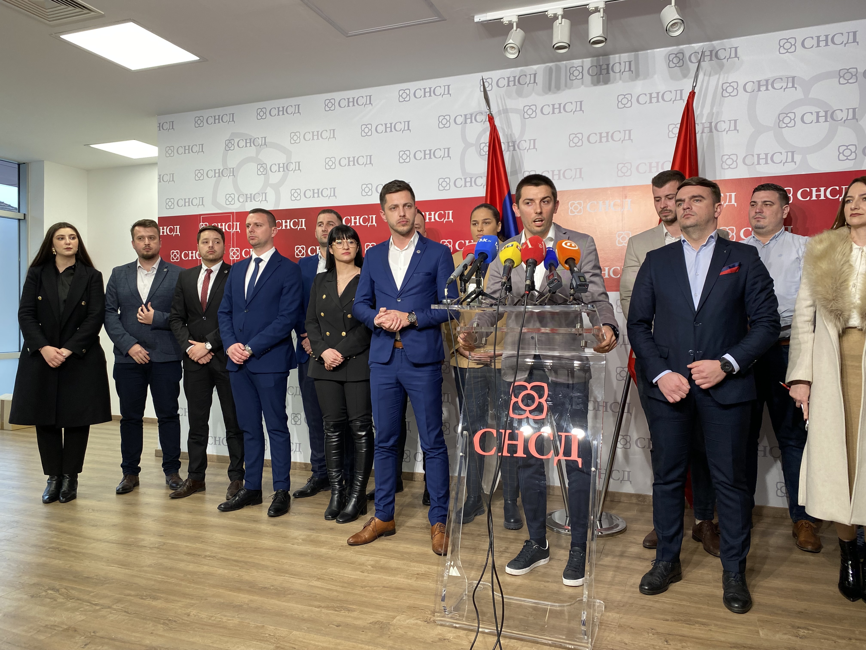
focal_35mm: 26
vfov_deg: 53.1
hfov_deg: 67.3
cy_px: 325
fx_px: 650
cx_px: 433
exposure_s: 1/100
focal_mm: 4.25
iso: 64
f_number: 1.8
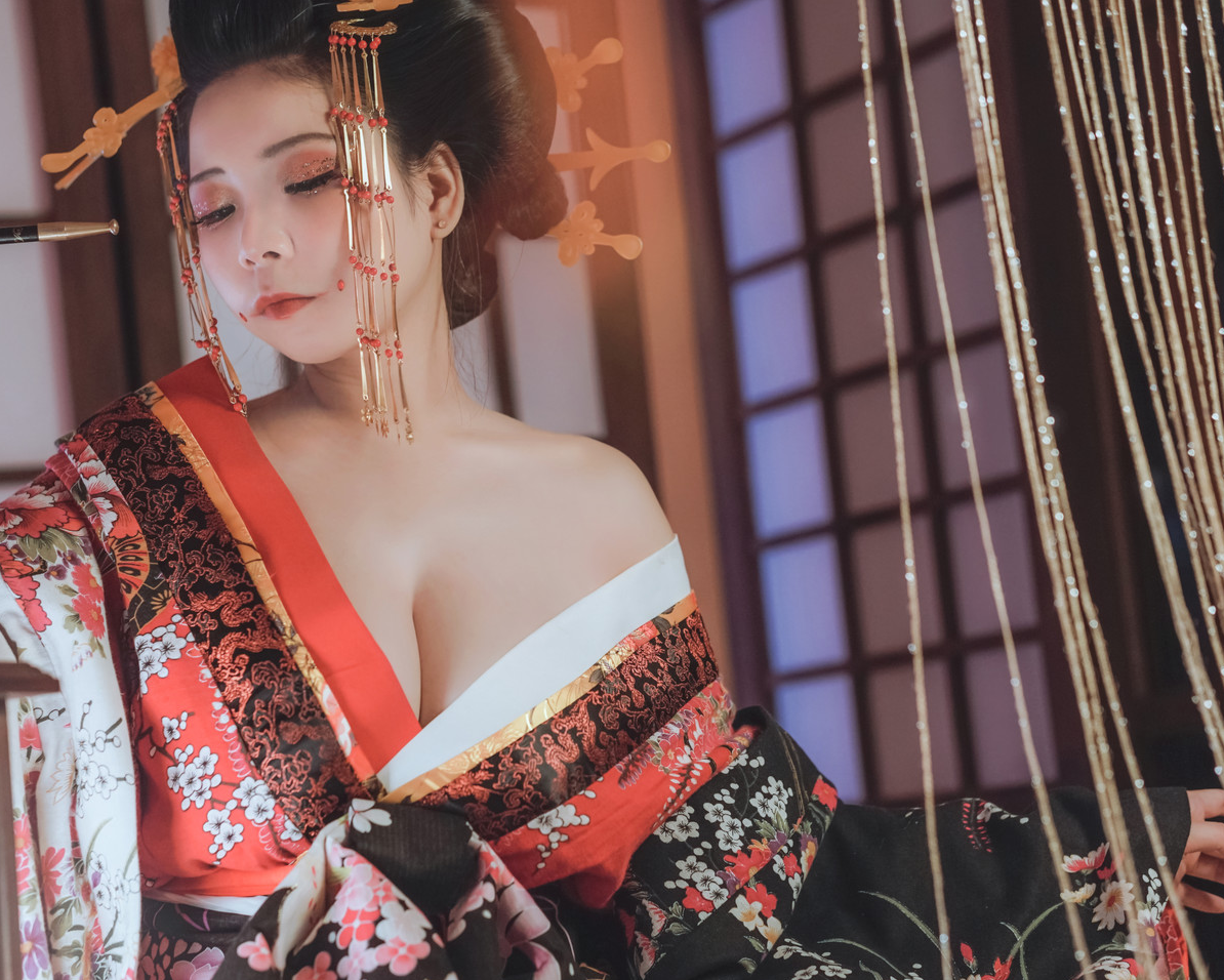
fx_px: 3588
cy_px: 503
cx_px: 577
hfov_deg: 19.4
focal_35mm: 99
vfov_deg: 15.6
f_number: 1.7
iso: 640
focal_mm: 56
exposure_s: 1/60
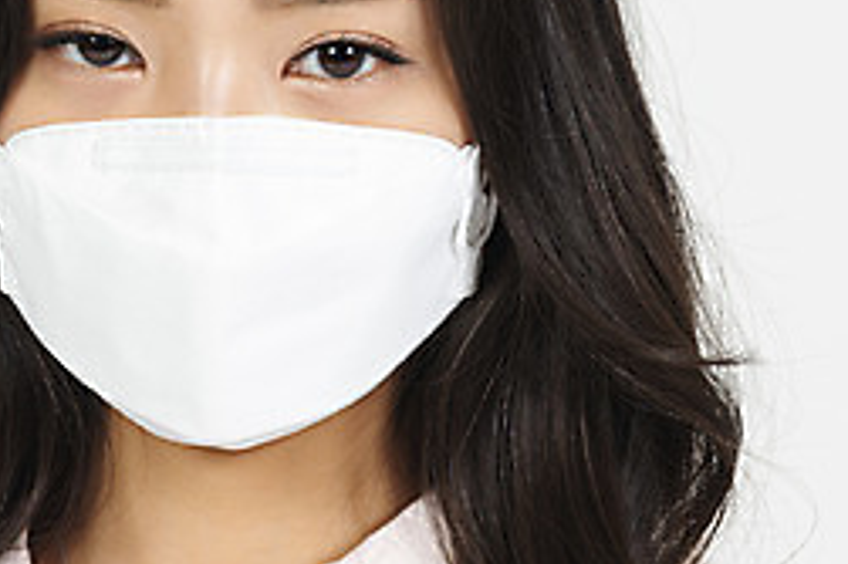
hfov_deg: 4.3
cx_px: 356
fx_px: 11252
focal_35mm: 478
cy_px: 193
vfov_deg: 2.9
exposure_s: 1/125
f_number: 13
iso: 100
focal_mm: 200
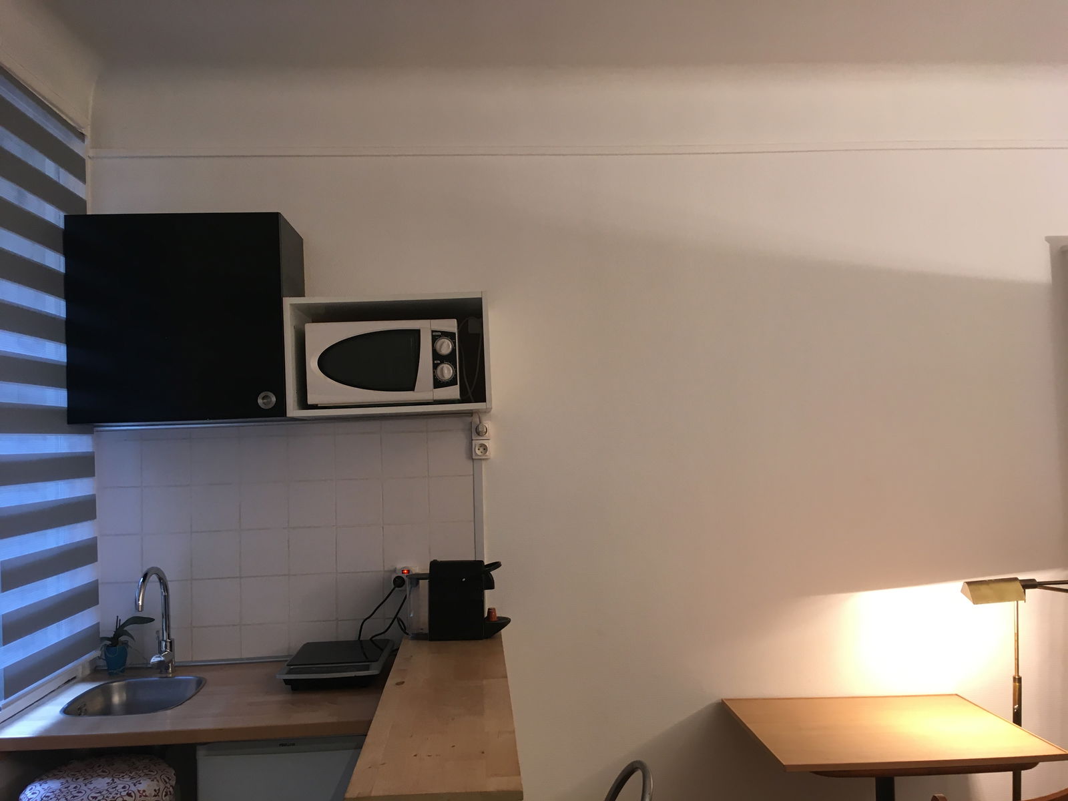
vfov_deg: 48.2
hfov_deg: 61.7
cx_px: 534
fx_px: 895
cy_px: 400
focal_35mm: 29
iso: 80
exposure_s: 1/33
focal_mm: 4.15
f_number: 2.2
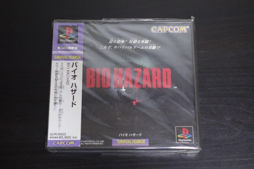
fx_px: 494
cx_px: 127
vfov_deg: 19.5
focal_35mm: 70
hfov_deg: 28.8
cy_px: 84
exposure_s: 1/20
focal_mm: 25.93
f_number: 4
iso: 800
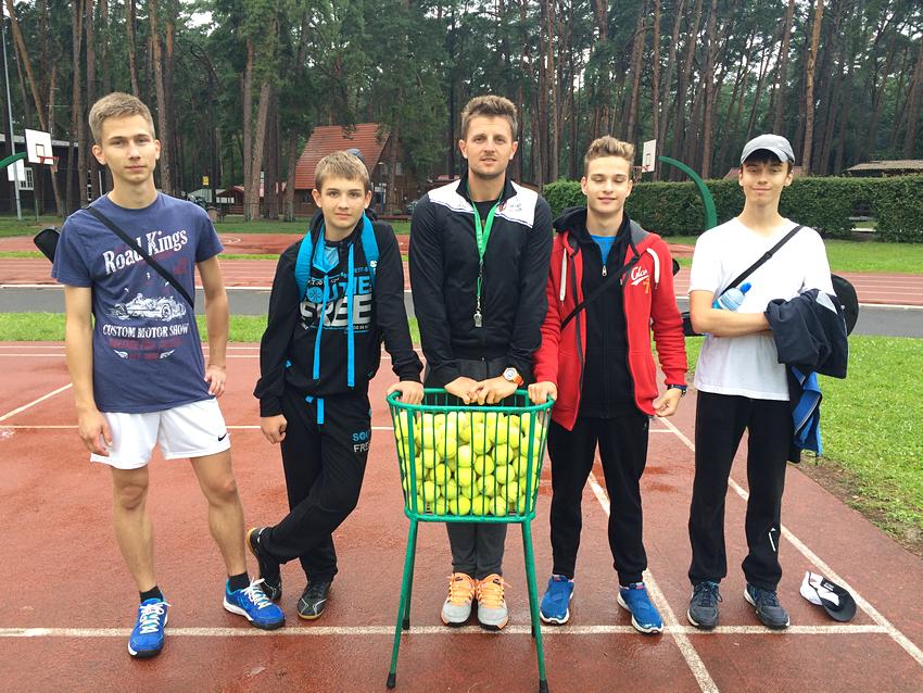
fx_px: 773
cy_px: 346
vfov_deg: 48.2
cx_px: 462
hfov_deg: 61.6
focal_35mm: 29
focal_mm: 4.15
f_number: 2.2
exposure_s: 1/50
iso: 40
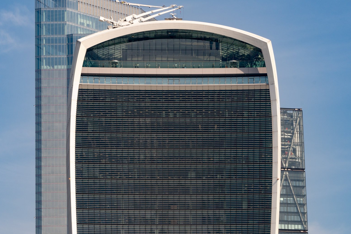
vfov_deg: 7.2
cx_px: 170
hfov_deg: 10.8
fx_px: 1862
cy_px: 163
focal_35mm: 191
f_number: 14
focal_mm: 118
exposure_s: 1/160
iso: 160
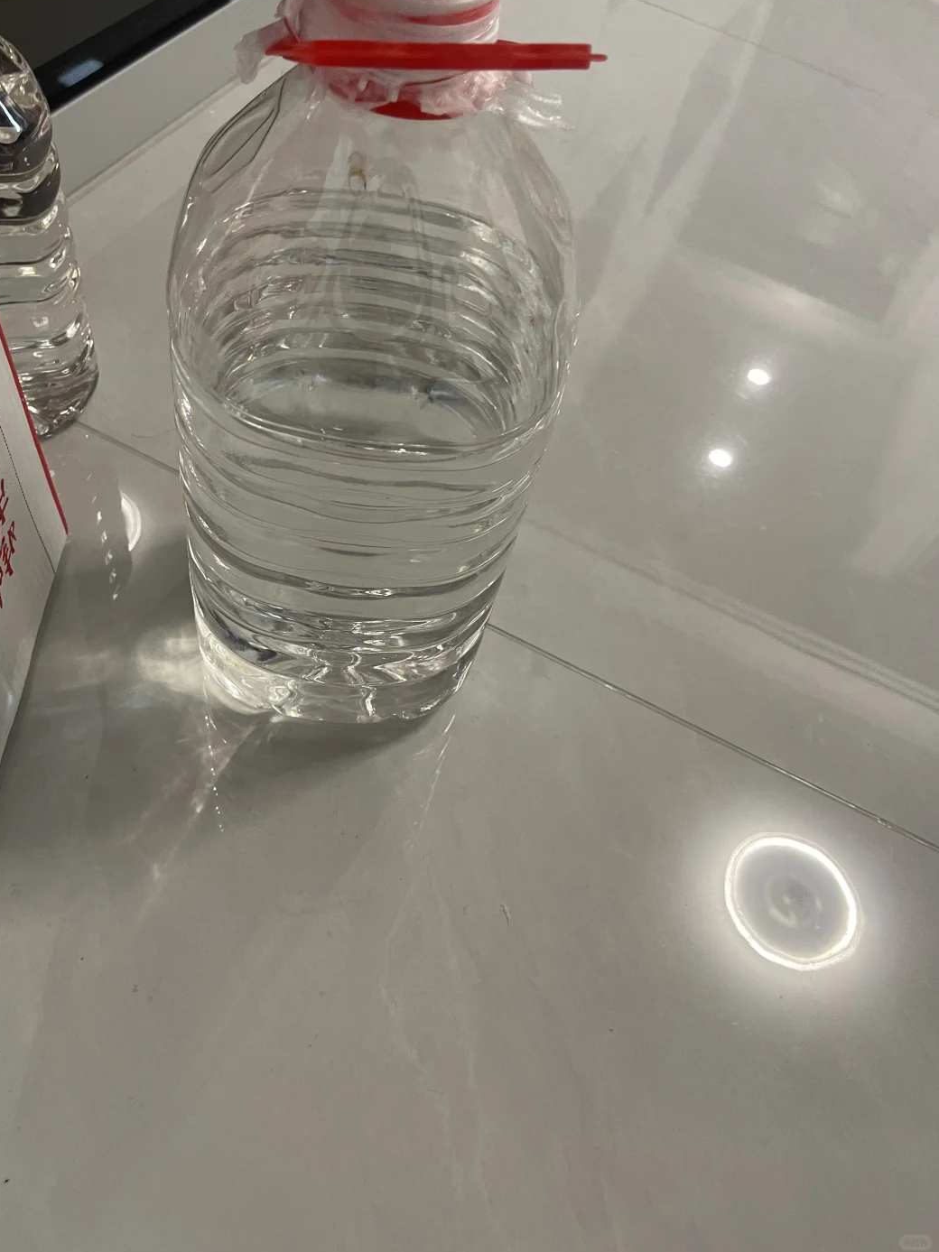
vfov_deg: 65.3
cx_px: 452
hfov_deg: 51.3
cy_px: 608
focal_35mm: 27
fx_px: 977
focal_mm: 5.1
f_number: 1.6
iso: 160
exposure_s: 1/60
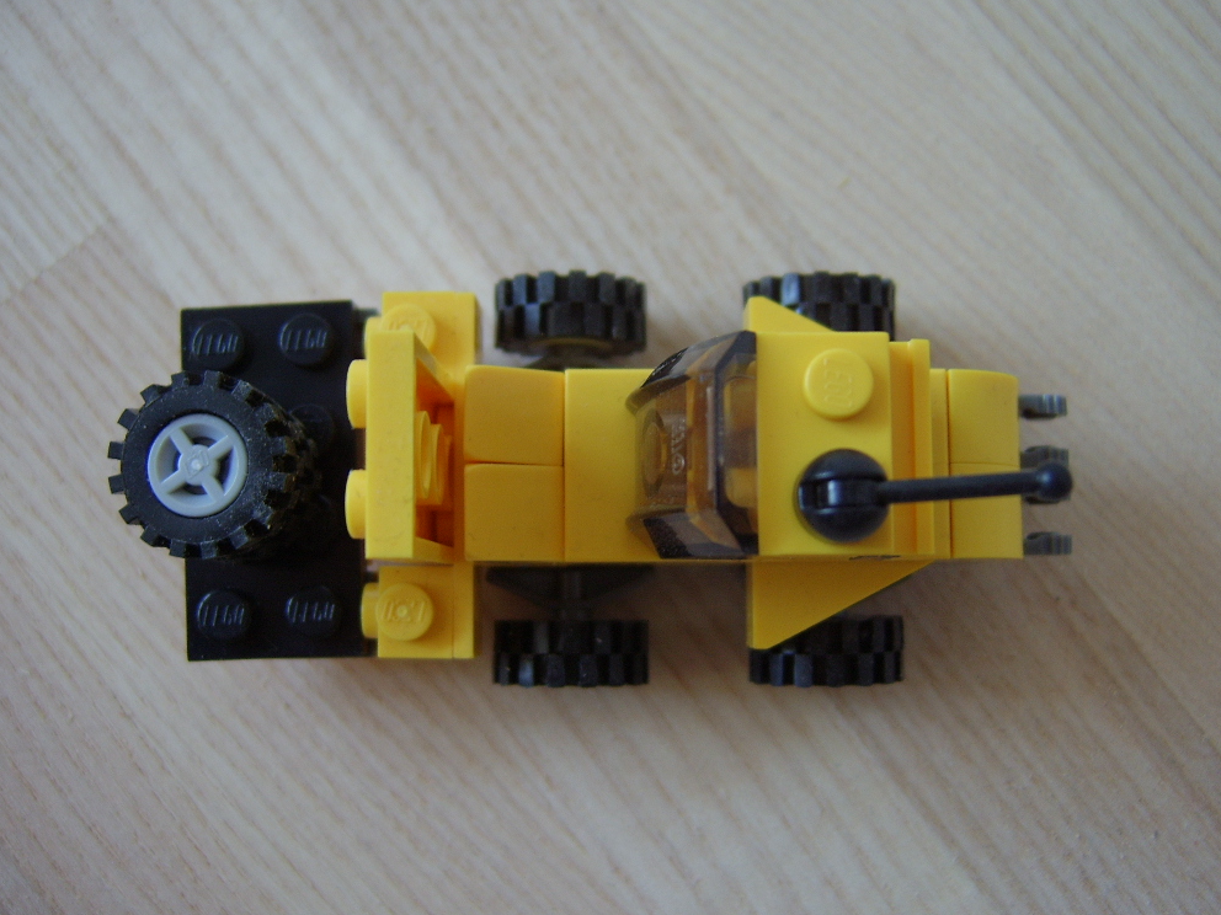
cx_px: 628
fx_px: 1129
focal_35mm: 32
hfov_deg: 56.8
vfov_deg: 44.2
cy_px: 465
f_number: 2.7
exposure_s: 1/27
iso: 100
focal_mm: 8.13
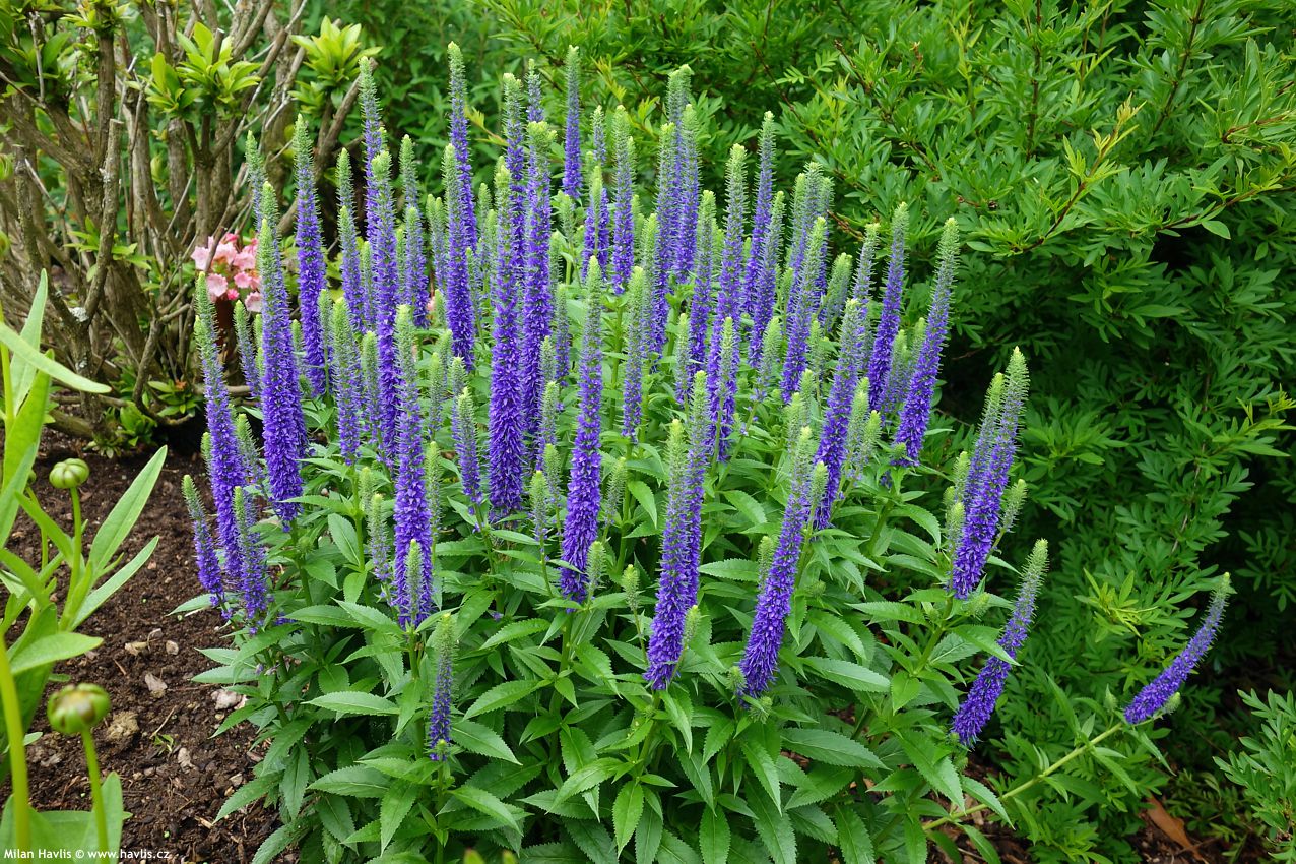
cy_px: 432
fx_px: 1008
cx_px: 648
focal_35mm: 28
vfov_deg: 46.4
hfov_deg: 65.5
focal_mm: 10.4
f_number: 5.6
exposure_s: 1/100
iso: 125
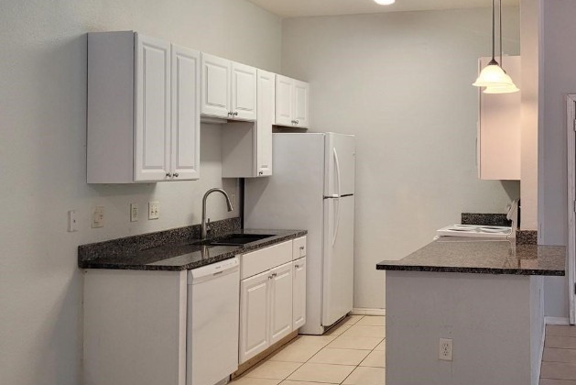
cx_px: 418
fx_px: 704
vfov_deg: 30.5
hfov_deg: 43.3
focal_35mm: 44
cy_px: 154
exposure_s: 1/120
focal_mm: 5.4
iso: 200
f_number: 1.8
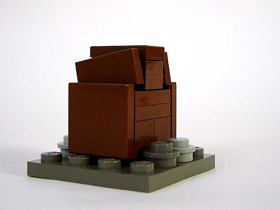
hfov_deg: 47.8
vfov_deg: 36.8
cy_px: 104
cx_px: 128
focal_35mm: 39
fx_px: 316
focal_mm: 5.8
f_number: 2.8
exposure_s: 1/30
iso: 100
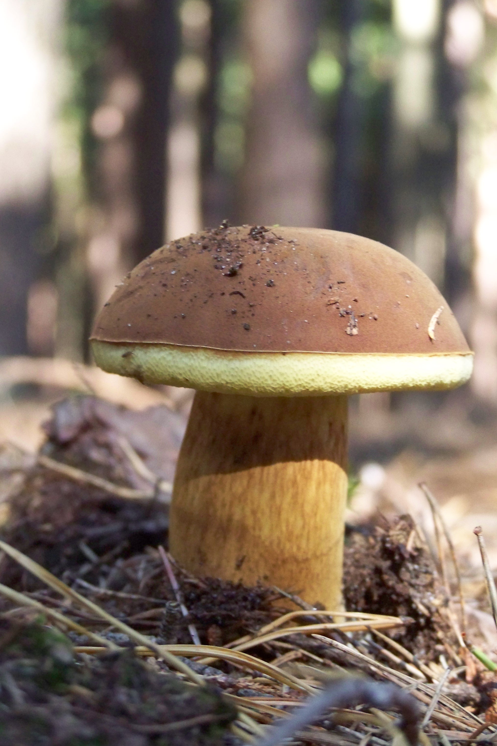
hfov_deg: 12.3
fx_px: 2298
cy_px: 374
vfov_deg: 18.4
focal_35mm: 111
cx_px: 258
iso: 320
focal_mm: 17.5
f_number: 3.2
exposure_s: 1/100
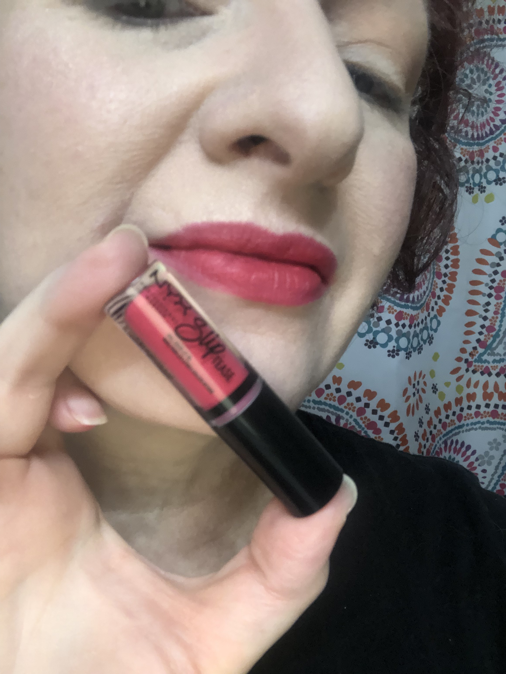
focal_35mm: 32
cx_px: 253
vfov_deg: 56.8
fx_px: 623
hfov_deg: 44.2
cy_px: 337
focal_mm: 2.87
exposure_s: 1/60
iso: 100
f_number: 2.2
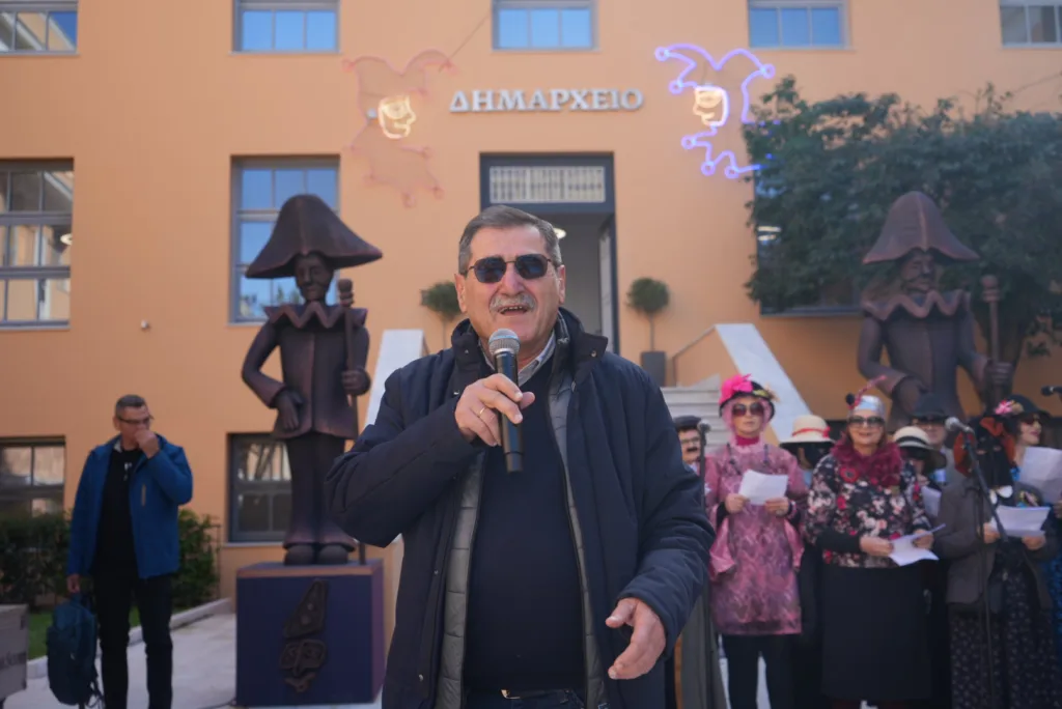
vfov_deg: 35.1
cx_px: 531
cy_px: 354
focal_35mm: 38
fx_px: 1122
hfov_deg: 50.7
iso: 125
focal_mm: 38
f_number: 4.5
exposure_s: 1/250
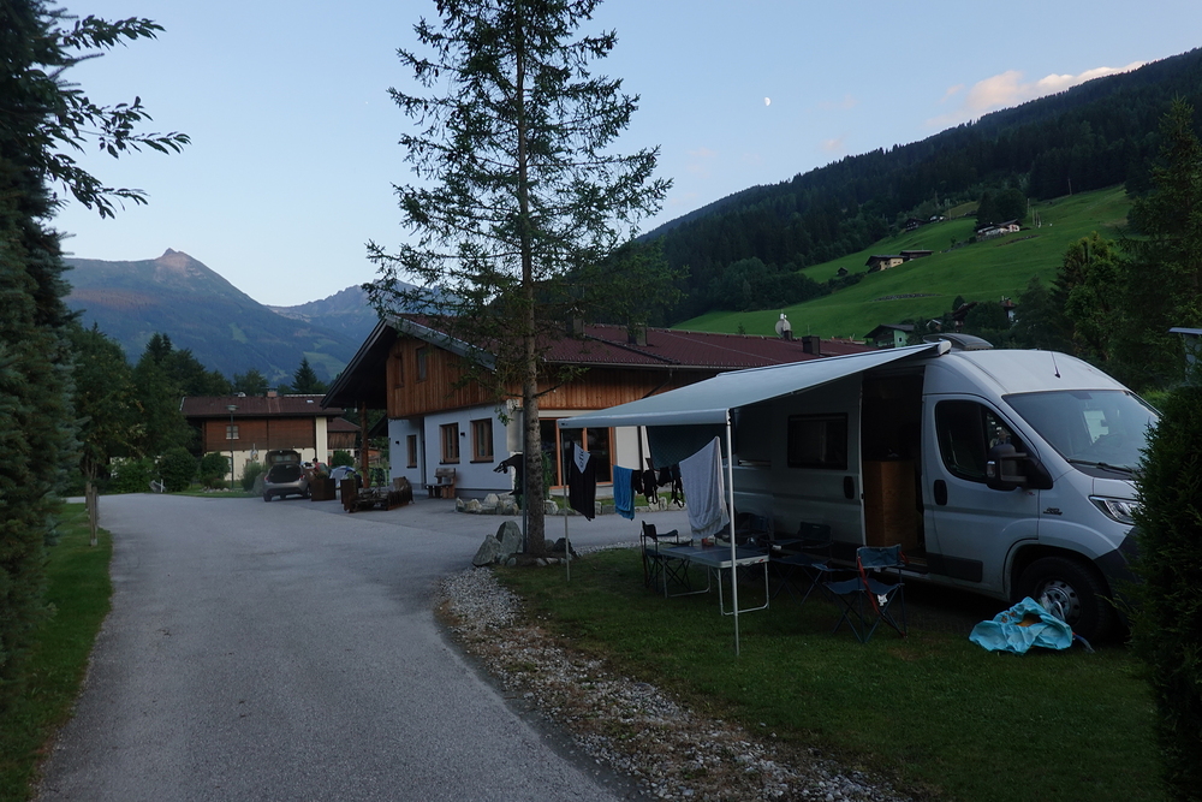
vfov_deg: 53.1
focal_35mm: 24
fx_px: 801
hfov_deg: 73.7
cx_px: 601
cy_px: 401
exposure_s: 1/30
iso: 125
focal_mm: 9
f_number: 8
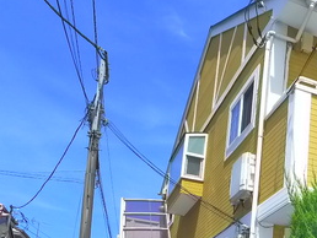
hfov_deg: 25.2
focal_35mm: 65
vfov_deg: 21.4
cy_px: 267
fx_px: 596
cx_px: 425
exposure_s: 1/640
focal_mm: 5.1
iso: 400
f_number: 4
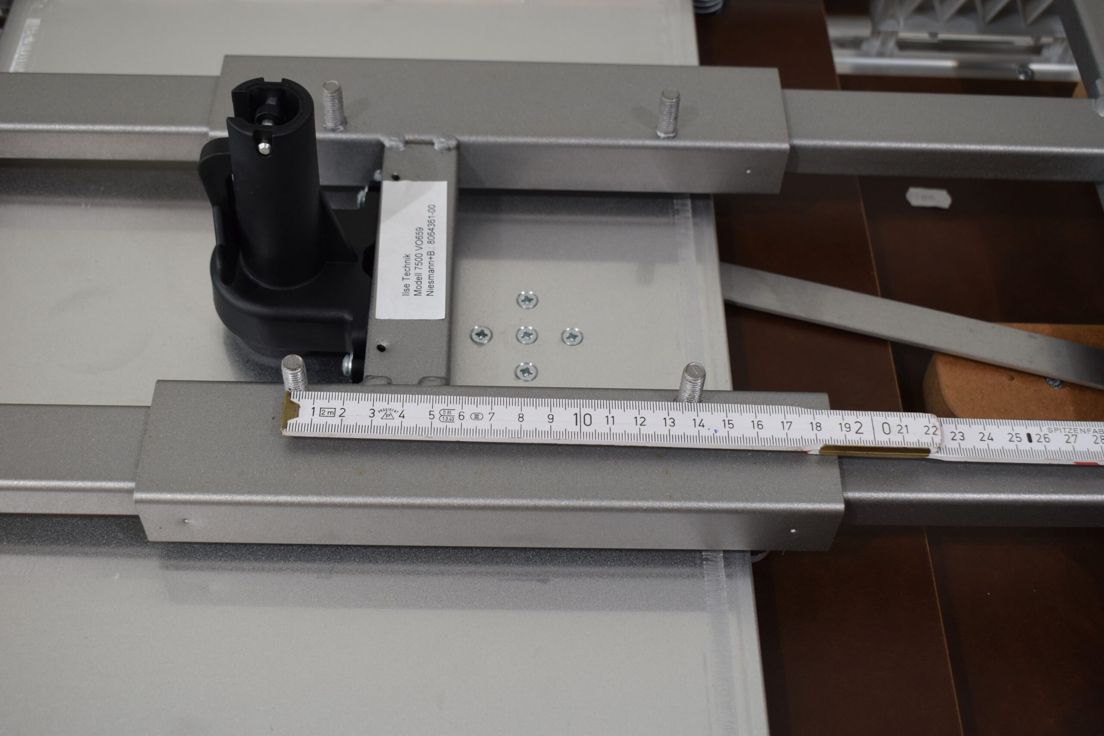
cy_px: 368
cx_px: 552
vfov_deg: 29.9
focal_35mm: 45
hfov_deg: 43.6
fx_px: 1380
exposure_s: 1/125
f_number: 5.6
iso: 320
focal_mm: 30
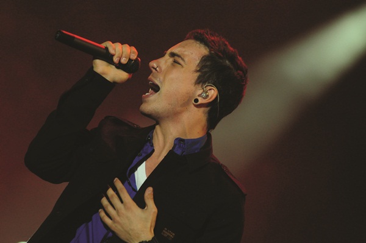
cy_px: 122
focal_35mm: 300
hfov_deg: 6.9
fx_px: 3047
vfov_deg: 4.6
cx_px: 183
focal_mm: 200
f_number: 4
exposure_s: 1/640
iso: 1600
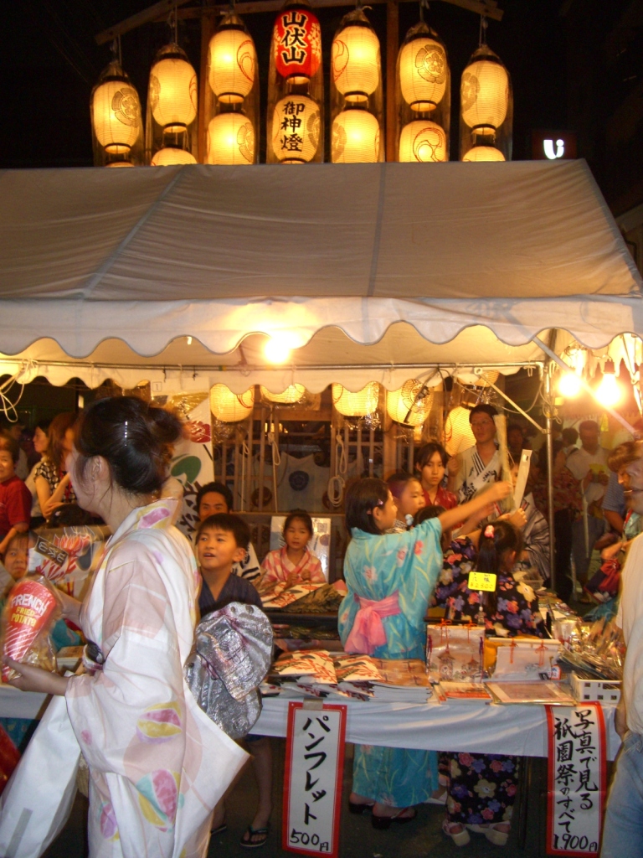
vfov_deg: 49.0
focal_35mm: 38
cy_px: 429
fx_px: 941
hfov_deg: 37.7
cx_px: 322
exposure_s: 1/15
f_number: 2.8
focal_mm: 7.9
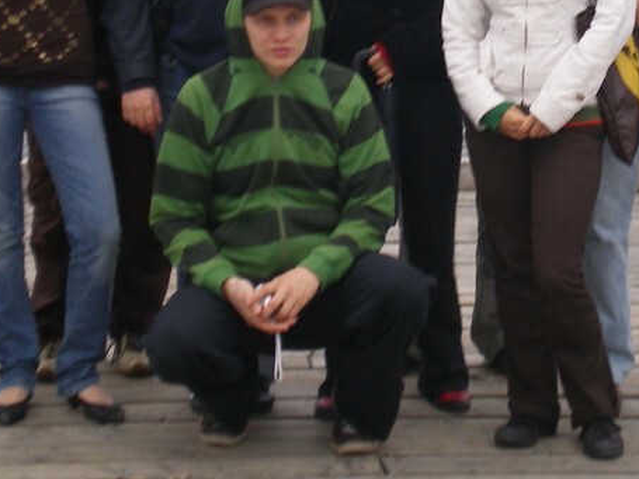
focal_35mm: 123
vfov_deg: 11.9
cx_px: 479
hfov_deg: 15.9
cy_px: -27
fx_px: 2270
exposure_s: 1/40
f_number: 3.9
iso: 80
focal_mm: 9.3
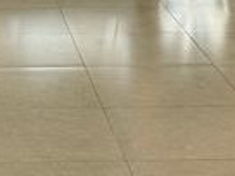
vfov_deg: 8.6
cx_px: -5
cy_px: -126
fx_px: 1127
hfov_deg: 11.8
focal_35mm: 166
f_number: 1.78
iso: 200
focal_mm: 6.76
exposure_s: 1/60
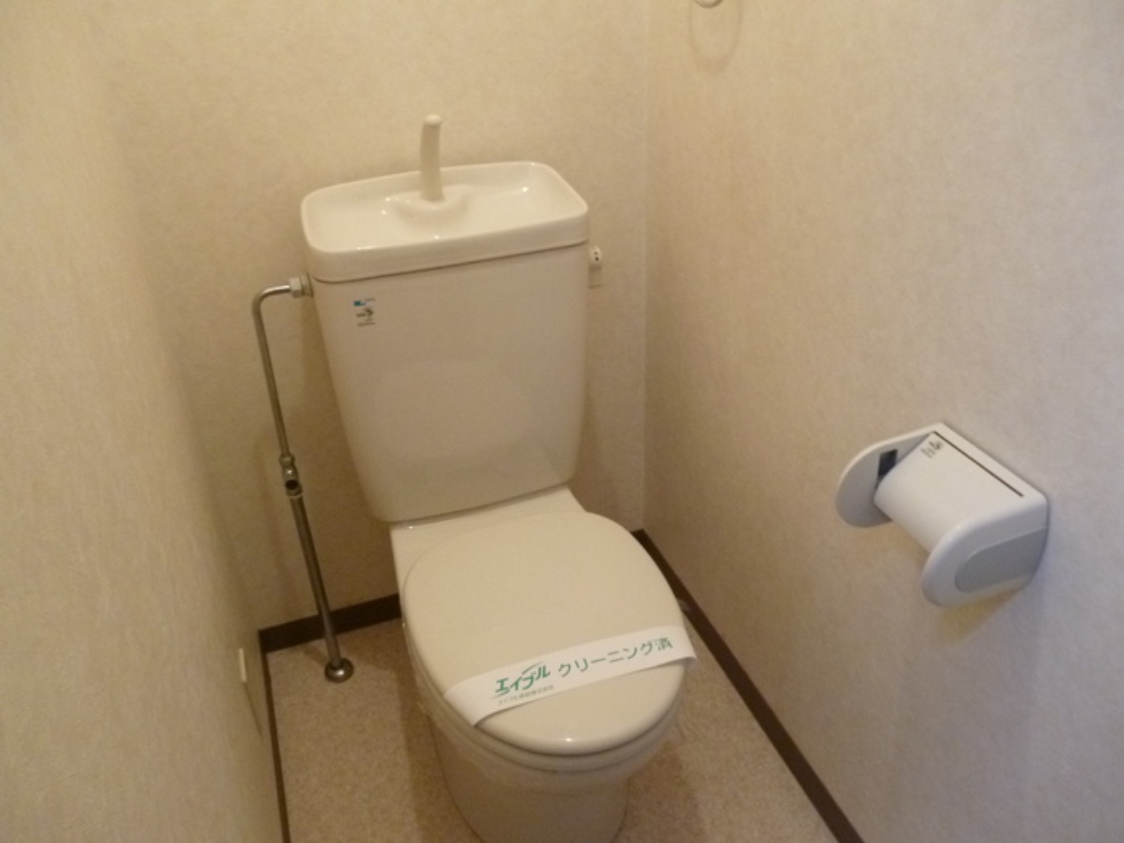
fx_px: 909
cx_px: 562
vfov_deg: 49.7
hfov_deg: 63.4
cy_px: 422
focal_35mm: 28
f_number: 3.1
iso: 400
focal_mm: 5
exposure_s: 1/20
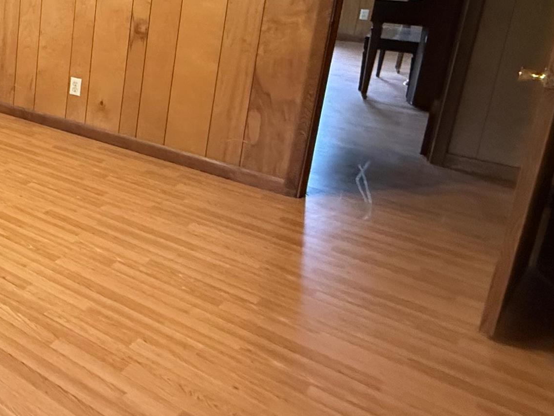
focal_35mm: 38
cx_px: -185
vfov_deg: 35.8
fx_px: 608
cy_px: 55
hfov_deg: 33.7
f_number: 2.2
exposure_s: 1/60
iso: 640
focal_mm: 2.22
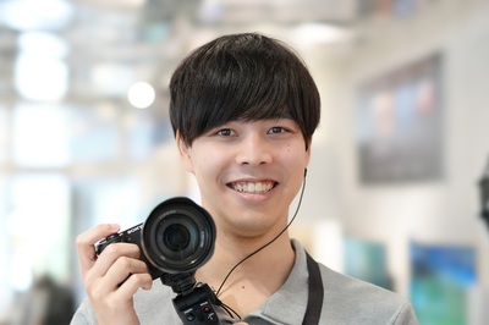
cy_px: 162
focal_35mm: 100
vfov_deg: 13.7
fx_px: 1357
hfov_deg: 20.4
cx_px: 244
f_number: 5.6
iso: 2000
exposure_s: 1/100
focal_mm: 100
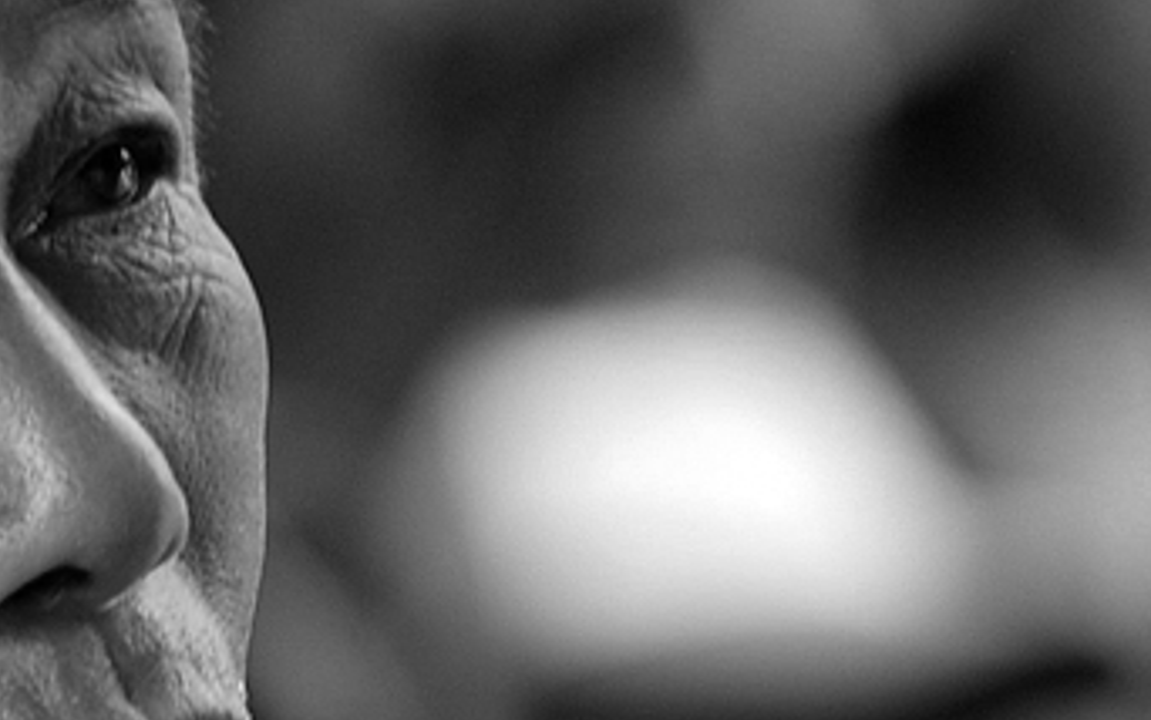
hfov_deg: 2.2
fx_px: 30155
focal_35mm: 961
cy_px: 446
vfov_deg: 1.4
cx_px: -323
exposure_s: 1/100
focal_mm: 210
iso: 200
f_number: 5
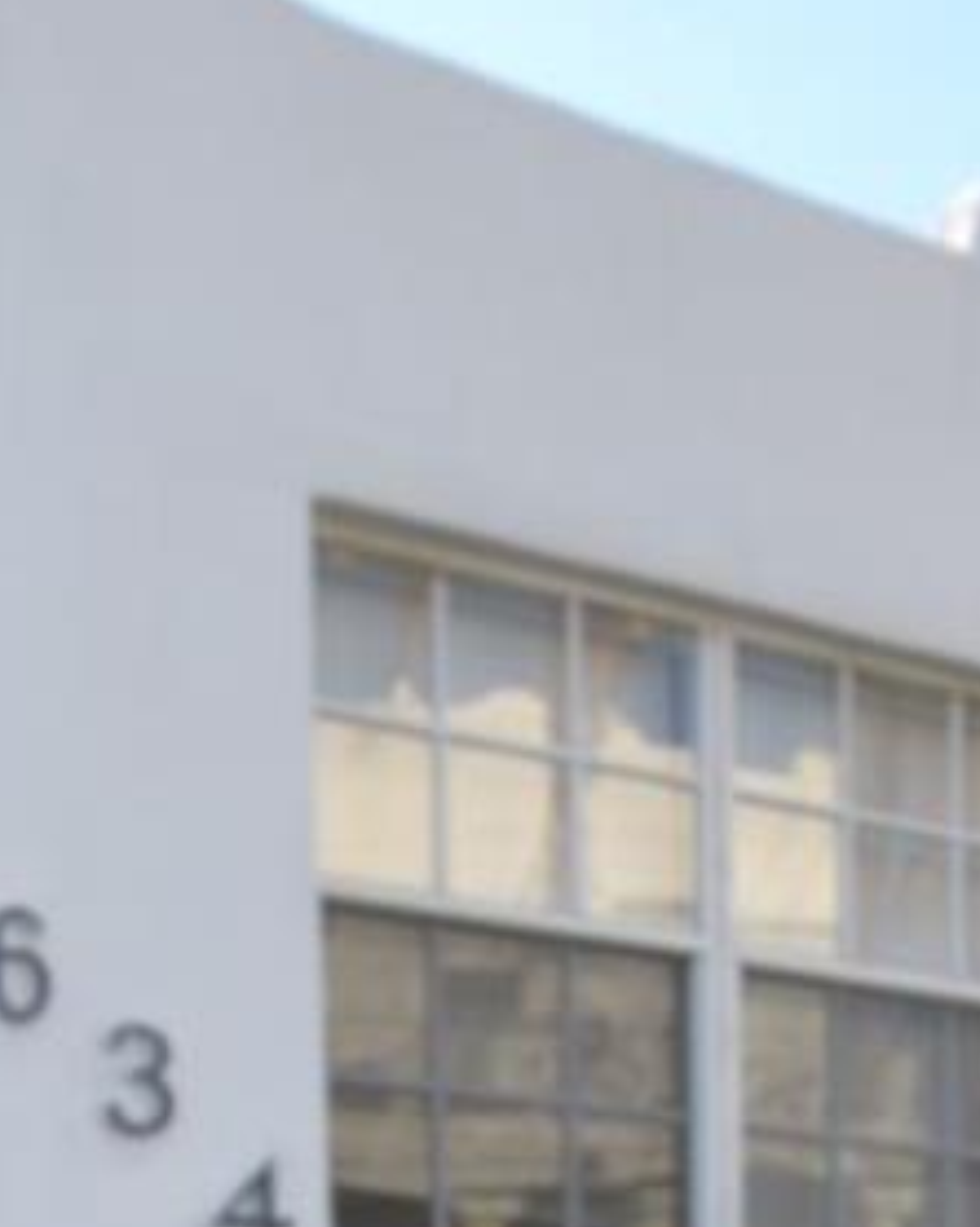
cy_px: 1598
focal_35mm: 81
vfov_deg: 21.3
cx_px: 521
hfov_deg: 18.9
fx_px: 2940
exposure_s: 1/20
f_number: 14
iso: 100
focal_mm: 10
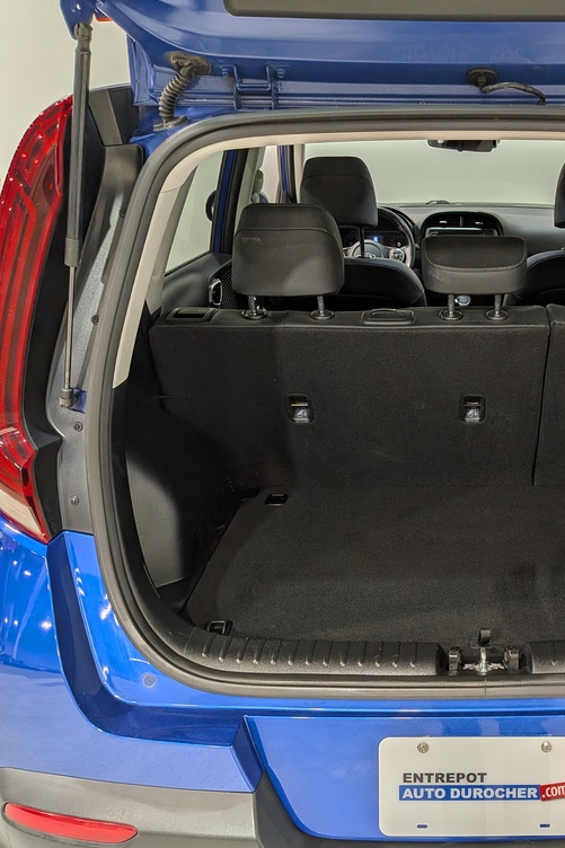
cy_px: 431
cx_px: 467
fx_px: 801
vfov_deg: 55.8
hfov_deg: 37.2
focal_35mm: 34
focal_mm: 4.53
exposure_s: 1/157
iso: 28
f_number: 1.7
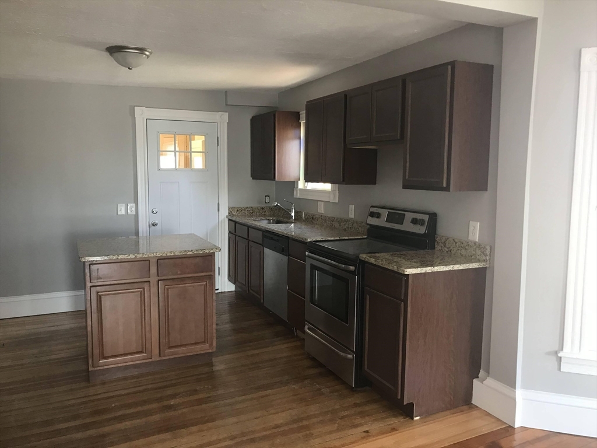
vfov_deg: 49.7
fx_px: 483
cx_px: 298
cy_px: 224
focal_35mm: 28
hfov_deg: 63.4
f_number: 1.8
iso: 40
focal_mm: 3.99
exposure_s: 1/17
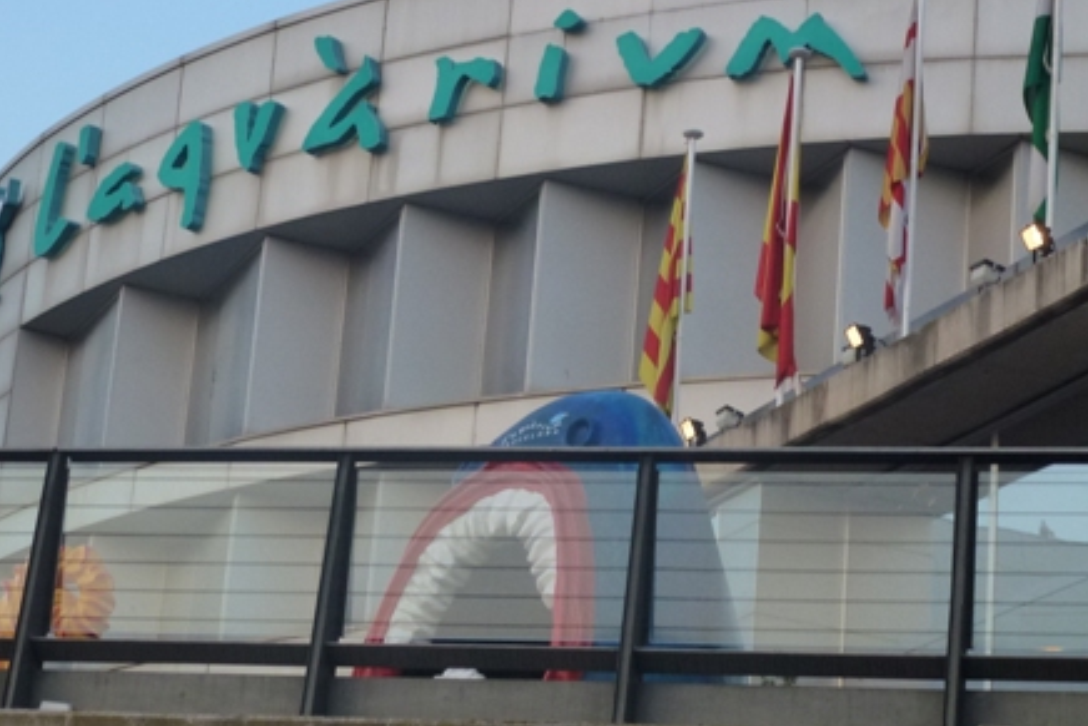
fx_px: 3507
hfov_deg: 17.6
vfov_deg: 11.8
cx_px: 329
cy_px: 237
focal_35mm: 116
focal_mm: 13.6
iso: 200
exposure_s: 1/80
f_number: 4.7
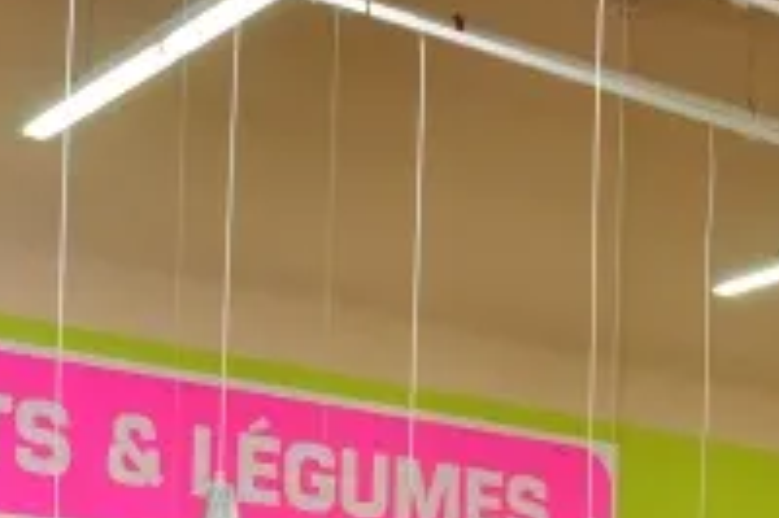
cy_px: 976
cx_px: 1153
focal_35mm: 108
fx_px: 2335
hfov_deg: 17.2
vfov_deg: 11.6
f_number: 5.6
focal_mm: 18
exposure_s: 1/125
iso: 800
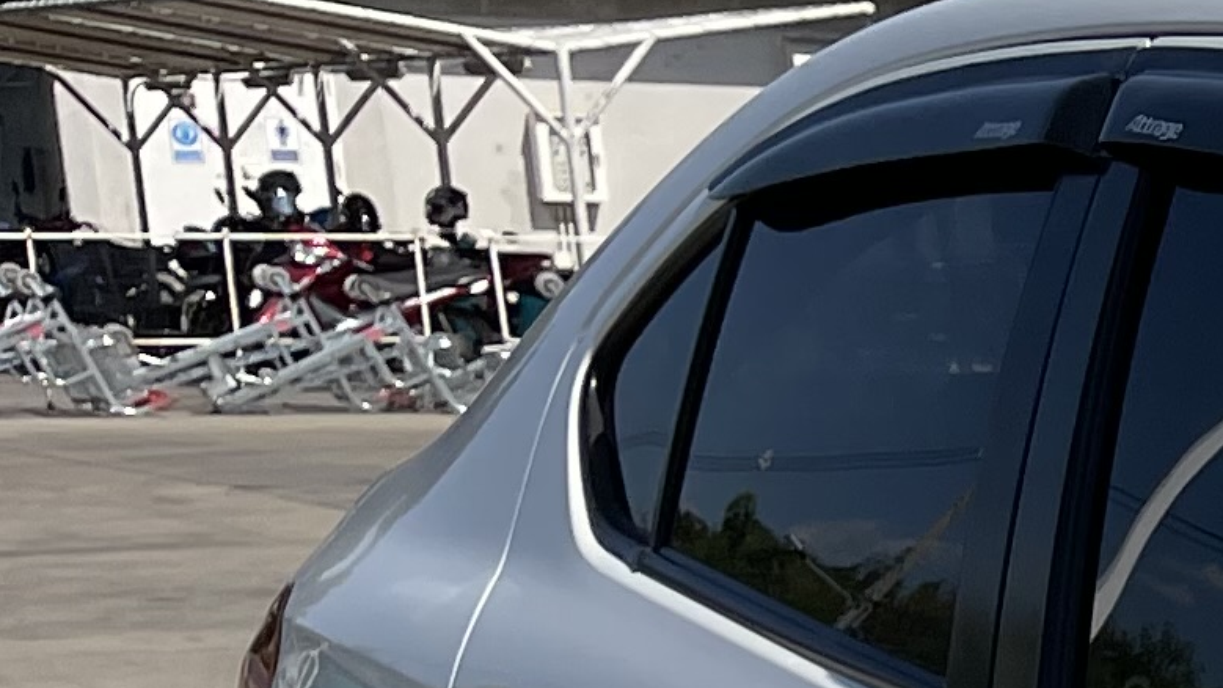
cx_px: 3035
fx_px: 4572
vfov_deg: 7.8
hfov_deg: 12.0
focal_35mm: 141
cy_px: 1778
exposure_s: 1/8547
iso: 32
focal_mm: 5.1
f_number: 1.6
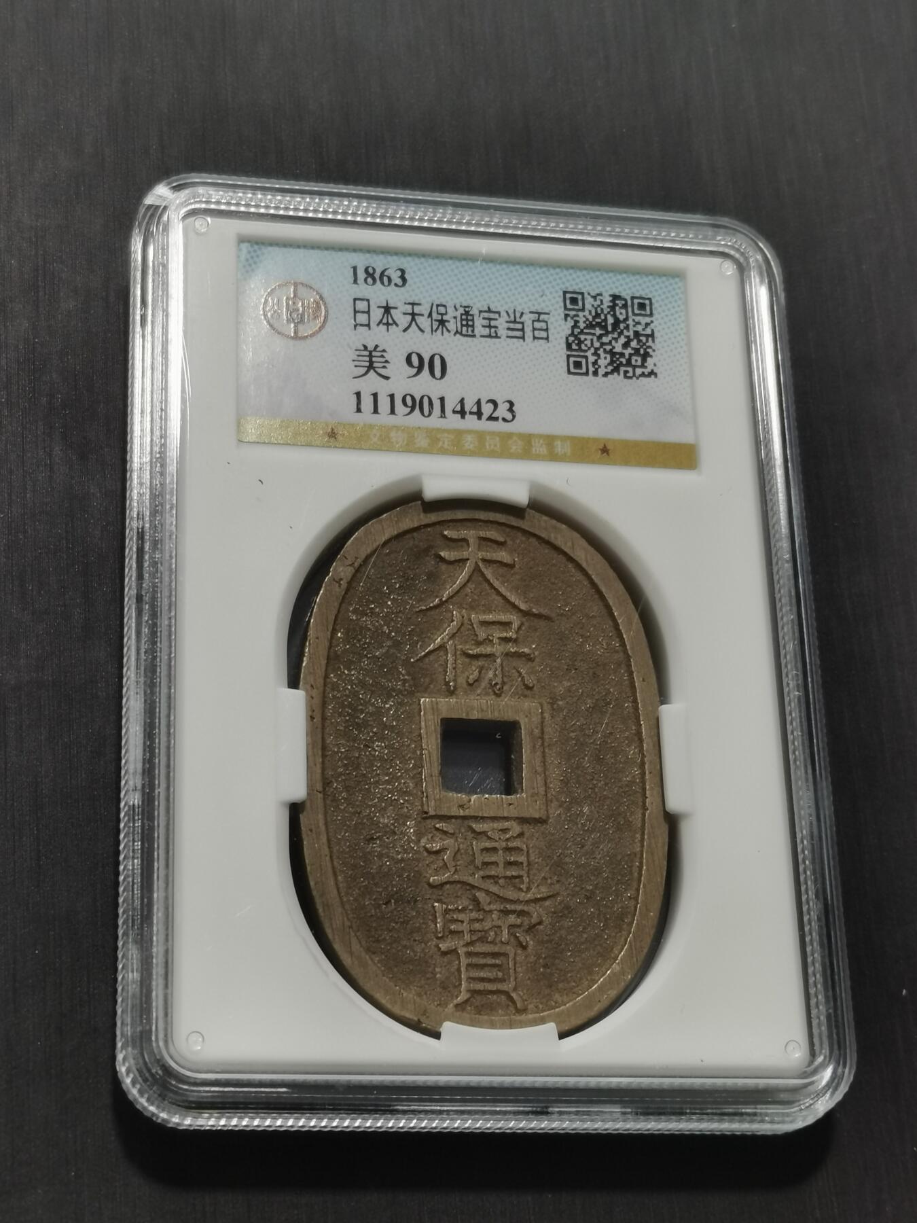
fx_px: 2402
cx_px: 458
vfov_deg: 28.6
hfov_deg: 21.6
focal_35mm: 68
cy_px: 612
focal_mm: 5.58
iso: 64
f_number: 1.8
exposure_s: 1/120
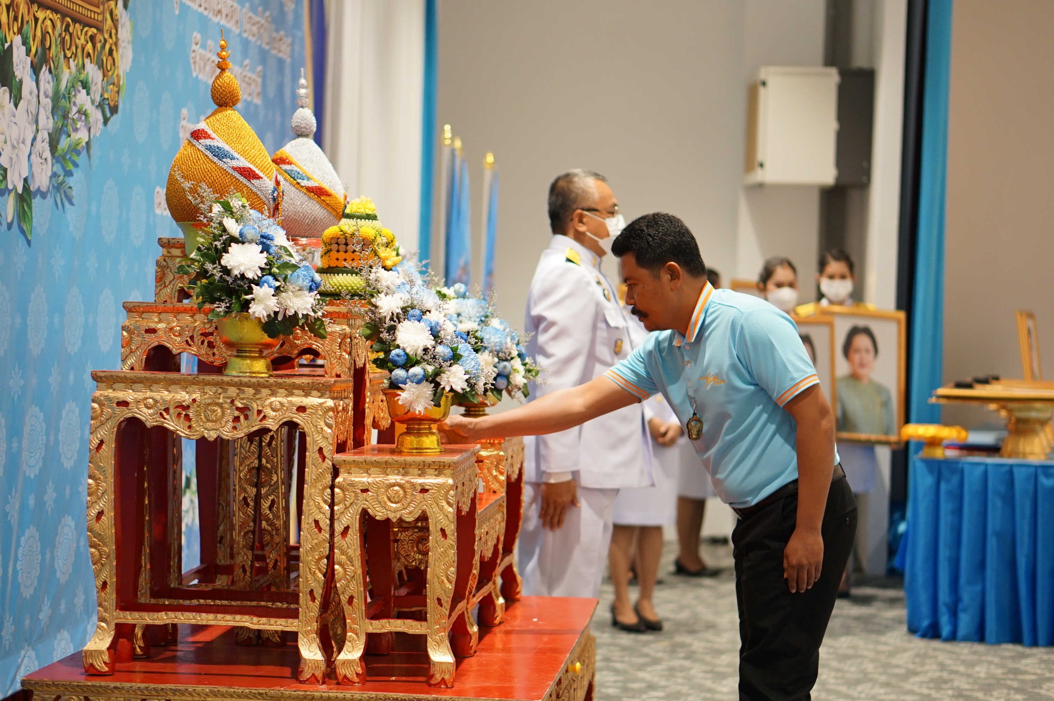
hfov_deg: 27.0
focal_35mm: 75
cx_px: 527
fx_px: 2194
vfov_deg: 18.1
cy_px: 350
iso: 500
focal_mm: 50
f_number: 1.8
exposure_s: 1/200
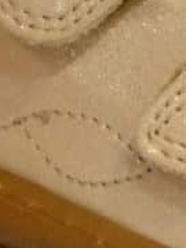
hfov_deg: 6.1
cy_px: -76
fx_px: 1719
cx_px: 270
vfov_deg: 8.1
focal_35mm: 240
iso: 1600
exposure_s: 1/125
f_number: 4
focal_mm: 7.1
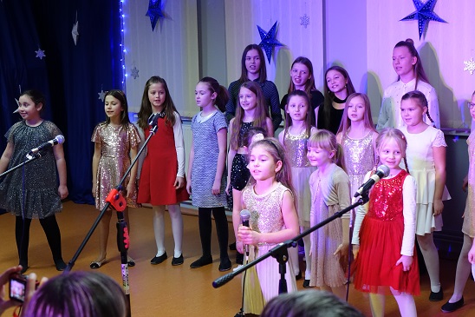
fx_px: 844
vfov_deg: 21.2
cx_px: 238
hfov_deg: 31.4
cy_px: 158
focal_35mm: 64
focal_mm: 23.32
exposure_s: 1/80
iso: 1250
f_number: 2.8
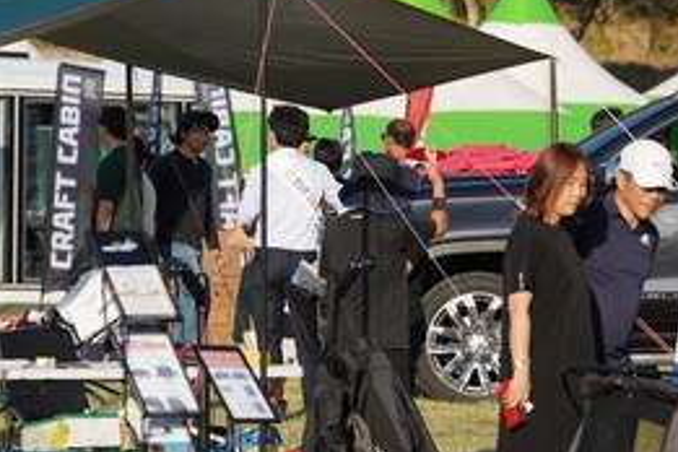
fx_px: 8587
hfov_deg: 4.5
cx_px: 774
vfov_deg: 3.0
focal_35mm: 456
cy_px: 273
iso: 100
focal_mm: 198
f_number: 5.6
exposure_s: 1/500
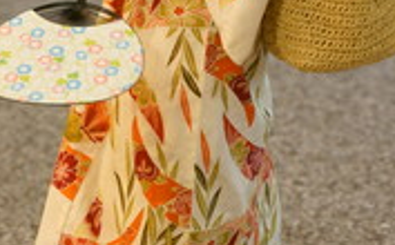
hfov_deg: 8.2
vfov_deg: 5.1
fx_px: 2741
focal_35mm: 255
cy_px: -134
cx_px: 137
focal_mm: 69
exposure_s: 1/80
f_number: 2.8
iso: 500
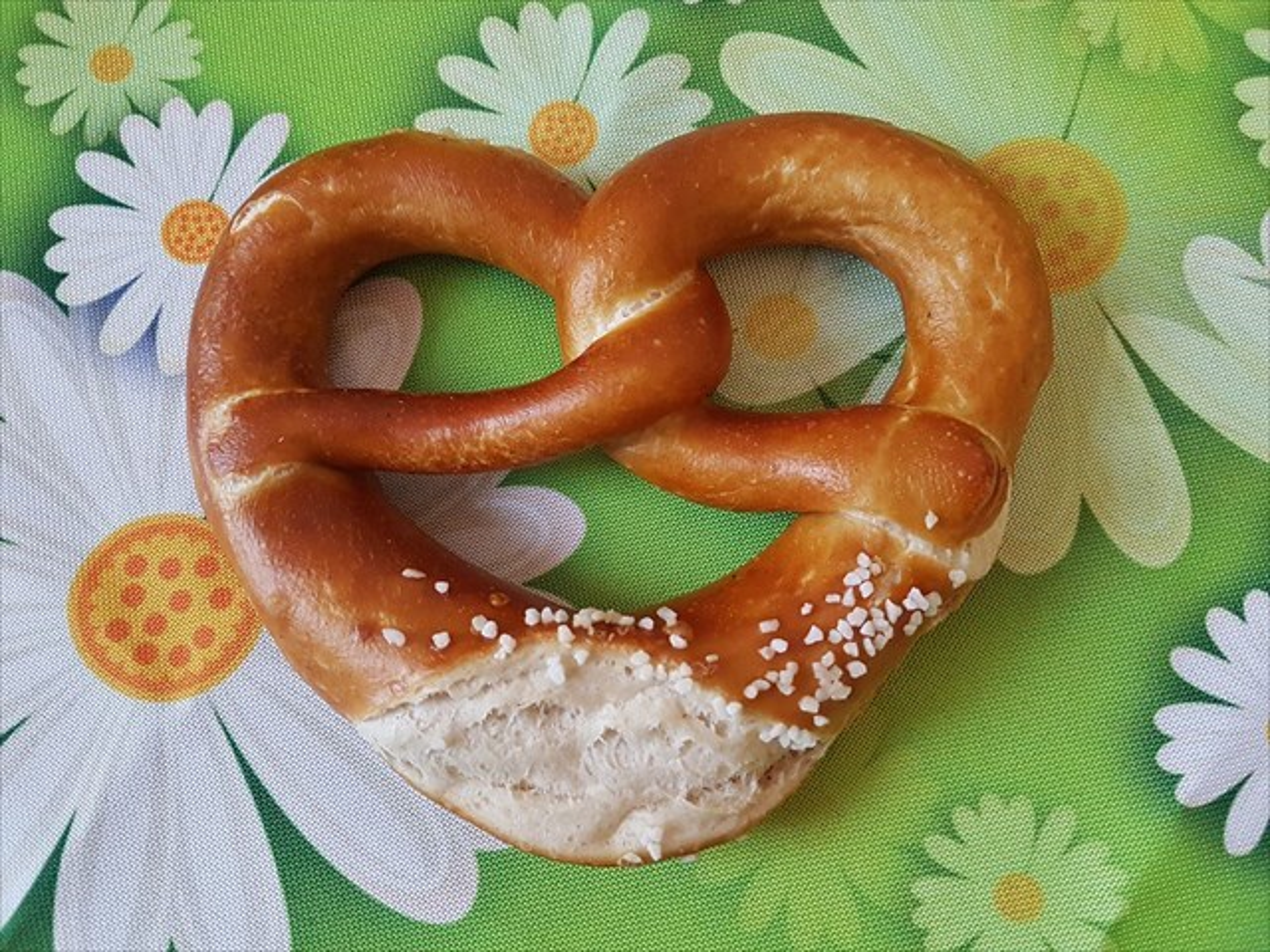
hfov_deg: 67.3
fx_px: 954
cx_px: 635
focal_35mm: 26
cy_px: 476
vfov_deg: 53.1
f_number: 1.7
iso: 200
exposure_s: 1/33
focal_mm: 4.2
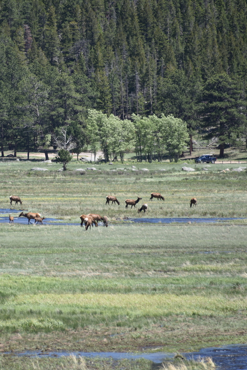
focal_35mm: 451
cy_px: 185
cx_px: 65
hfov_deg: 3.0
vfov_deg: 4.6
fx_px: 4641
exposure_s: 1/640
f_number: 5.6
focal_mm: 300
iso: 200
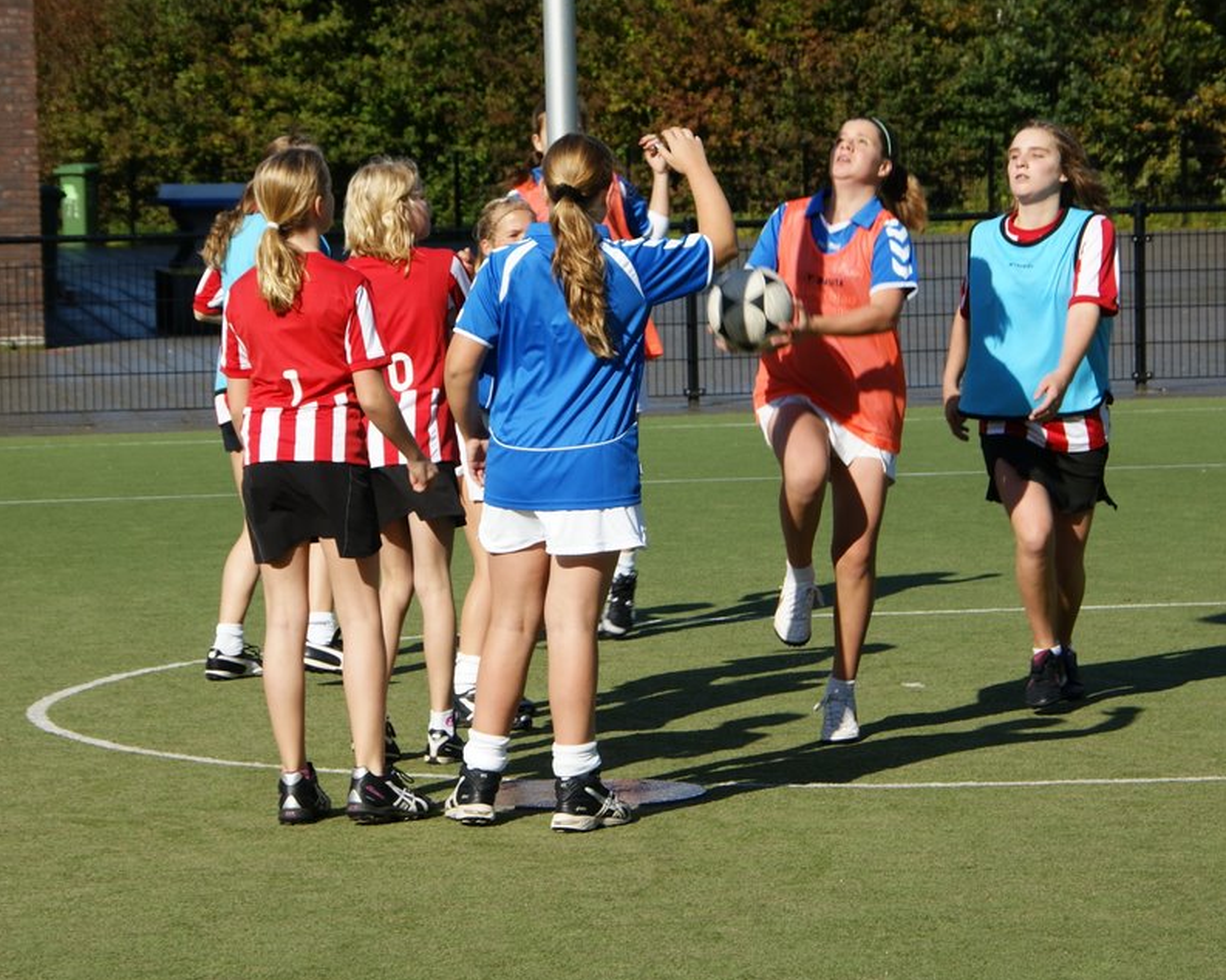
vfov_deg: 10.3
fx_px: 5405
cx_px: 612
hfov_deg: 12.9
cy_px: 198
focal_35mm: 149
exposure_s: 1/320
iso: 100
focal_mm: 70
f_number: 8
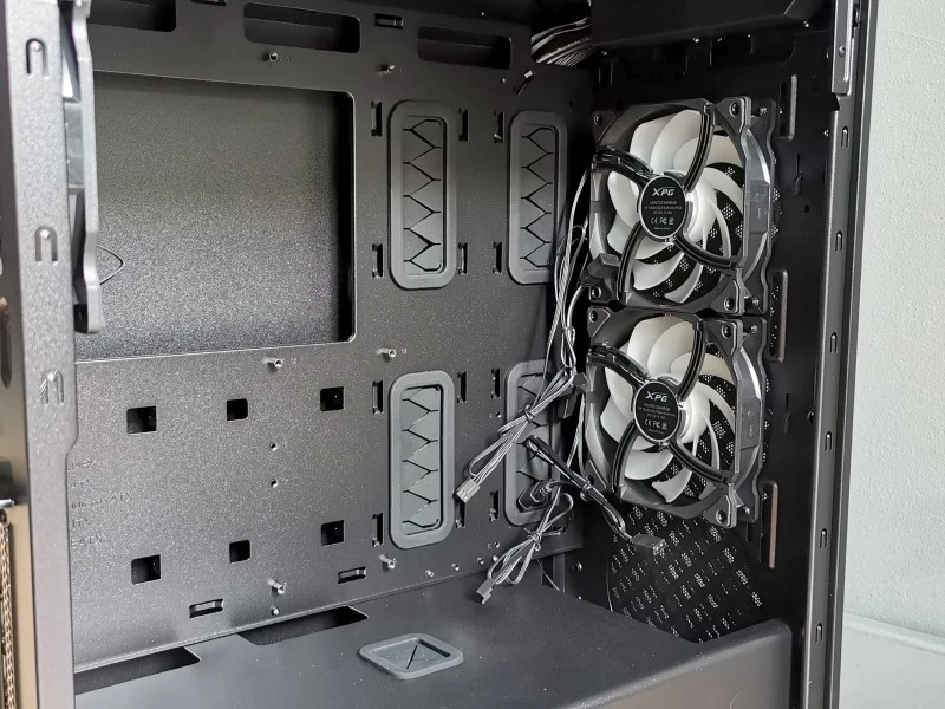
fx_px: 1119
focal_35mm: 41
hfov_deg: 45.8
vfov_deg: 35.1
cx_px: 472
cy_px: 354
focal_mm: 5.56
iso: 400
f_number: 1.6
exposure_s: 1/50
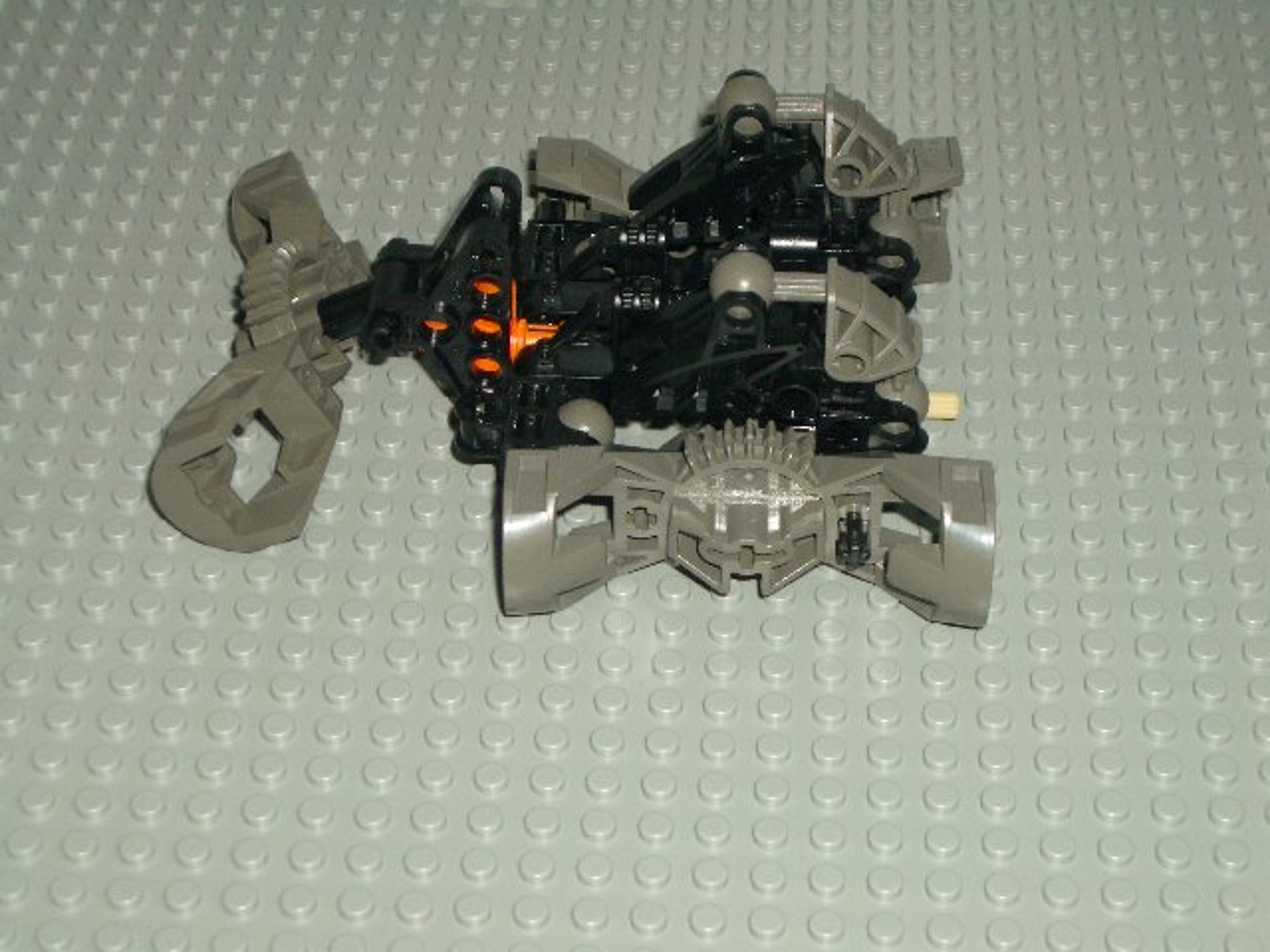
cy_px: 476
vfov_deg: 19.9
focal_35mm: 74
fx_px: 2715
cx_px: 635
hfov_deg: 26.3
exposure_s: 1/60
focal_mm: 12.2
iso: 100
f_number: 3.9
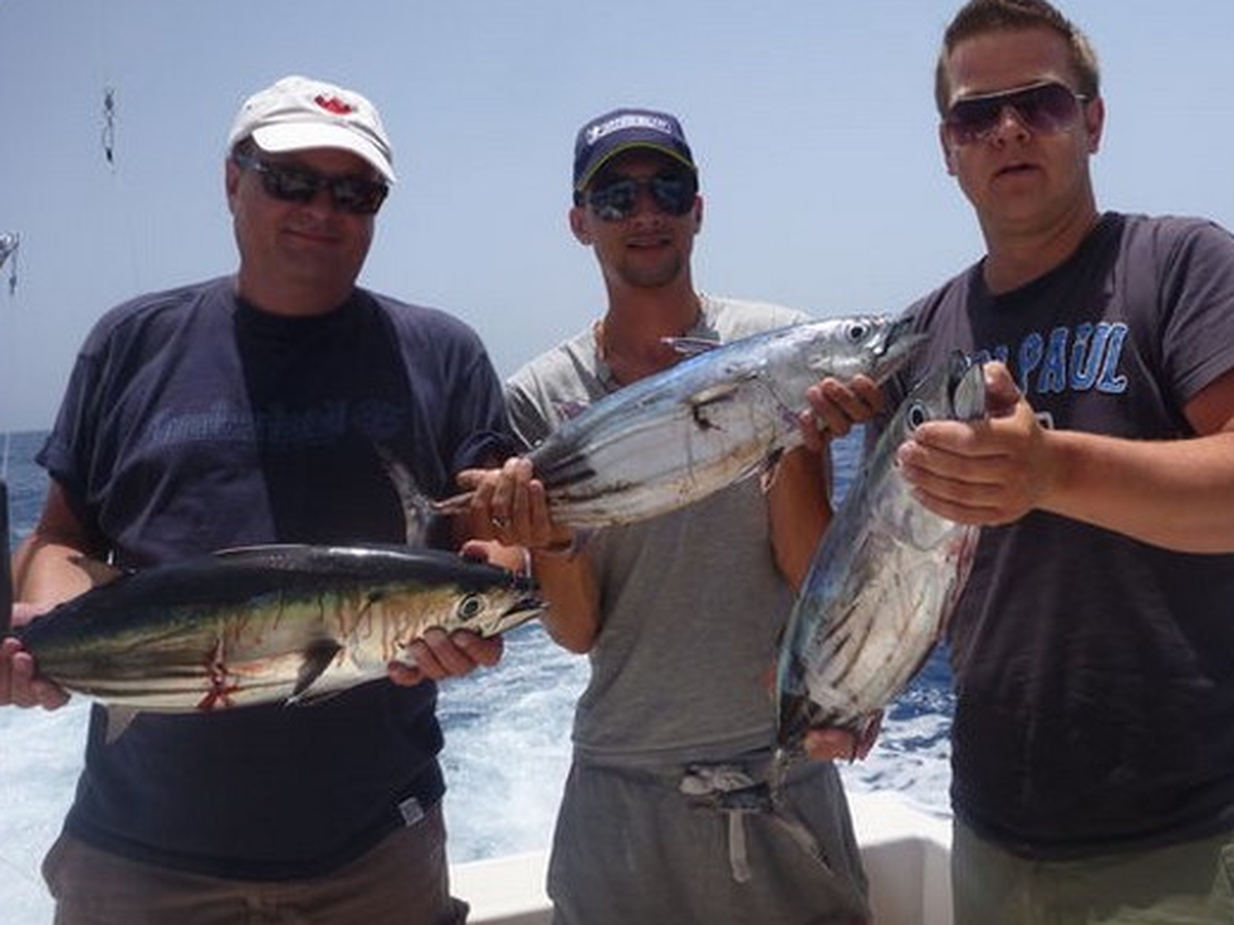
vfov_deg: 41.7
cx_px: 720
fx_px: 1212
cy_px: 392
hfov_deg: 53.7
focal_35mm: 34
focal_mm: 4.9
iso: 100
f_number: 3.3
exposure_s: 1/1300
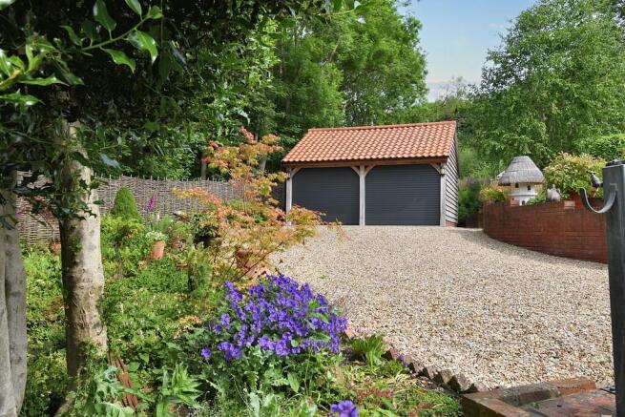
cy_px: 208
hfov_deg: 61.9
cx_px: 312
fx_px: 521
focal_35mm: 30
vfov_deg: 43.6
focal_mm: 20
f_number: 7.1
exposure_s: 1/200
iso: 100
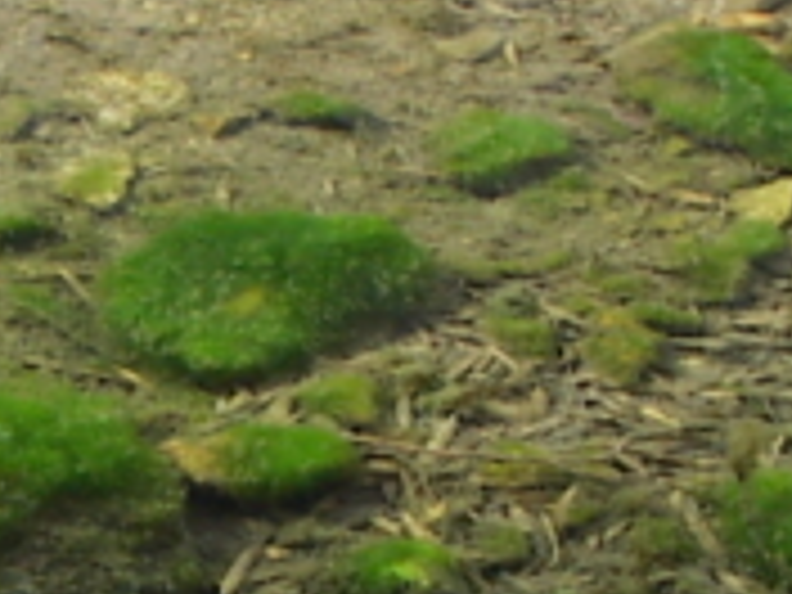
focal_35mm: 164
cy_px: 603
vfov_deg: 9.0
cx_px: -63
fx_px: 3752
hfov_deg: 11.9
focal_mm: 4.7
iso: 50
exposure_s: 1/80
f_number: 2.8
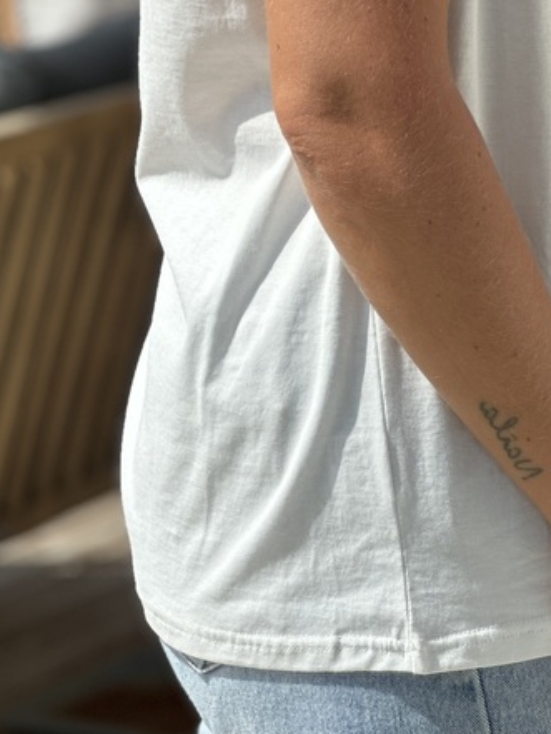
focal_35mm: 176
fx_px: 3734
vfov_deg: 11.2
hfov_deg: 8.4
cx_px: 368
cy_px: 93
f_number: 2.8
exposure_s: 1/978
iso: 32
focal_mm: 9
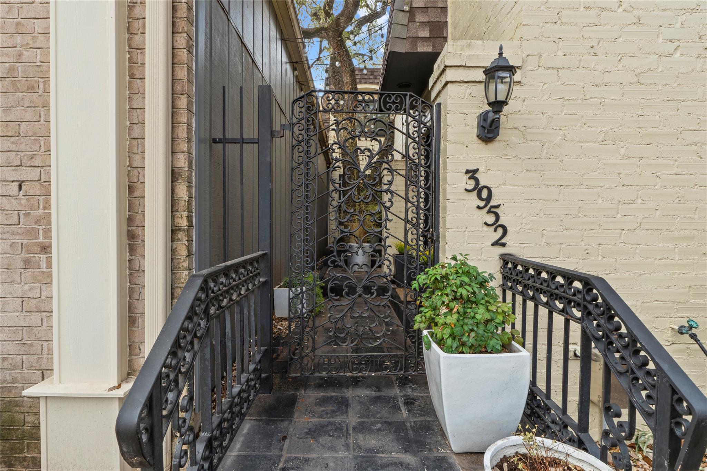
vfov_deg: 63.2
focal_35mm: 20
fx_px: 383
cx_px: 354
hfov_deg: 85.4
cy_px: 236
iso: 250
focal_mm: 13
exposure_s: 1/2.5
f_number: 11
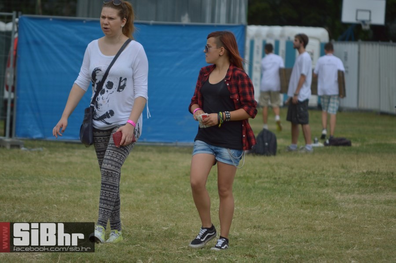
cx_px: 198
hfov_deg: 6.9
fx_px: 3296
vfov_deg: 4.6
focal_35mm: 300
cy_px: 132
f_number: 5.6
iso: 200
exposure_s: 1/1600
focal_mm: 200
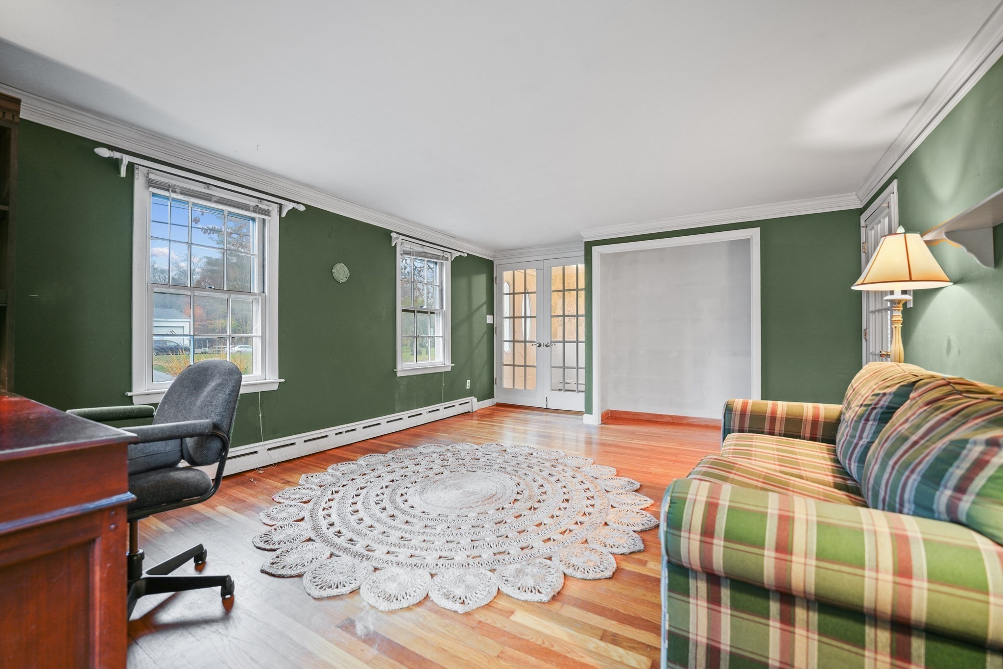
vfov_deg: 81.2
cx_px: 502
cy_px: 334
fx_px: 390
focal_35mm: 14
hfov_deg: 104.3
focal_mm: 14
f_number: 2.8
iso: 200
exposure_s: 1/3
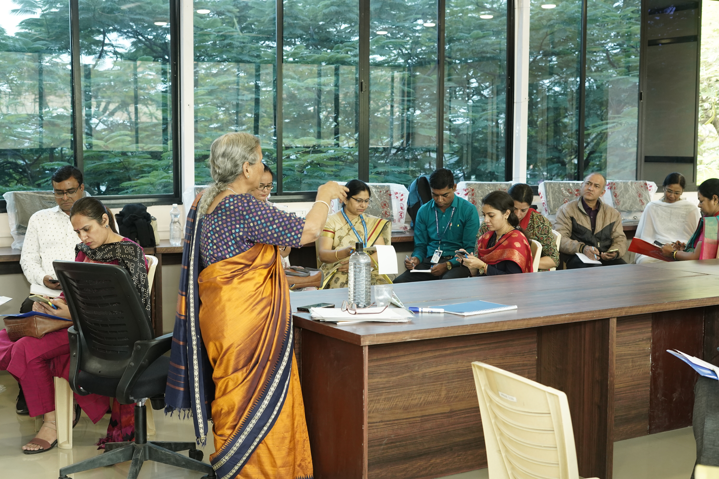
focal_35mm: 50
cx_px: 360
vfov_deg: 27.0
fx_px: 999
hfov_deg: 39.6
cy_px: 240
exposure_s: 1/100
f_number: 5.6
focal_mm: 50
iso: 2500
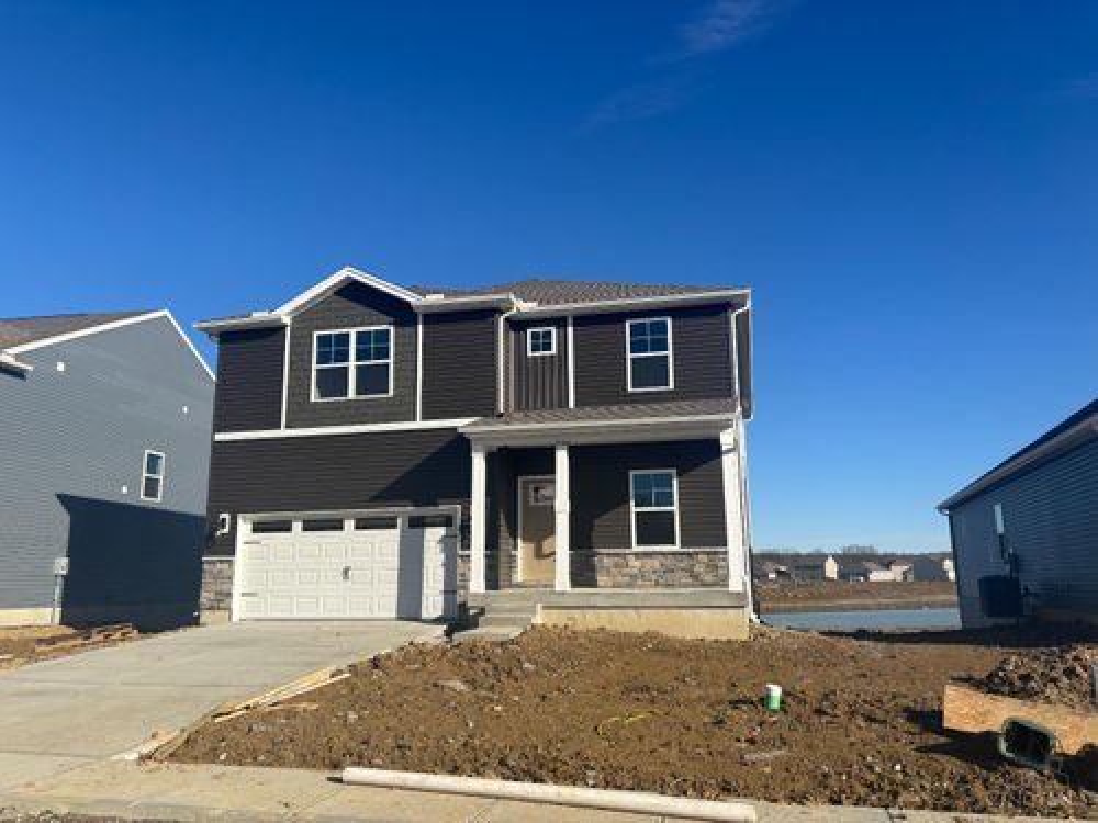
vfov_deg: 53.1
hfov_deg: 67.3
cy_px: 412
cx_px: 549
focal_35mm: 26
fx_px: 825
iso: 50
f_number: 1.6
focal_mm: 5.96
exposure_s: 1/3937
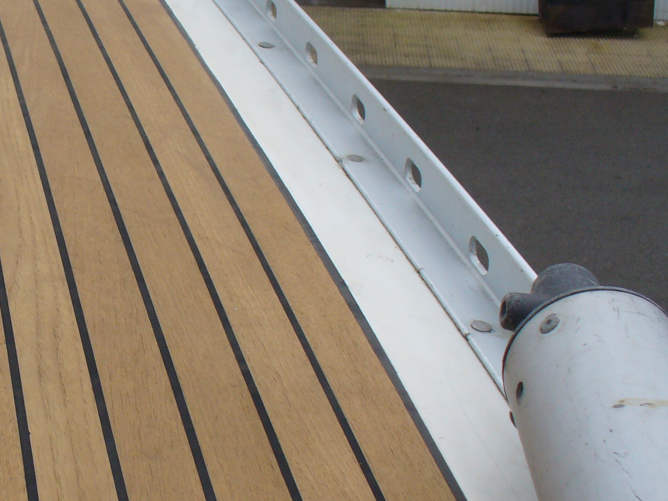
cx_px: 43
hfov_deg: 25.7
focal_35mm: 73
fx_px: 1408
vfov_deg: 20.2
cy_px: 259
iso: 80
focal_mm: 6.1
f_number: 5.6
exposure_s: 1/500
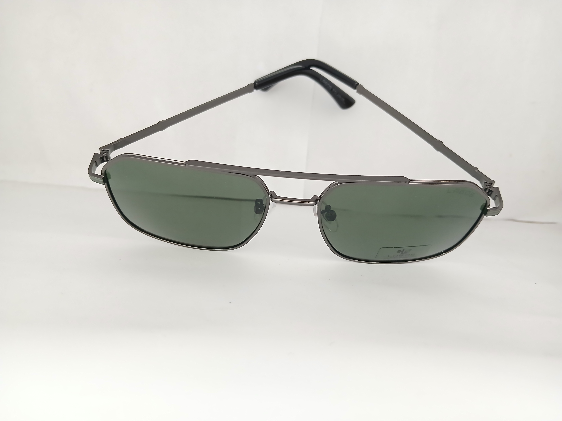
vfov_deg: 53.1
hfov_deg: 67.3
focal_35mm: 26
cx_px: 281
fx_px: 422
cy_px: 210
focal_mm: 3.98
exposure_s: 1/25
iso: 400
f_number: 1.8
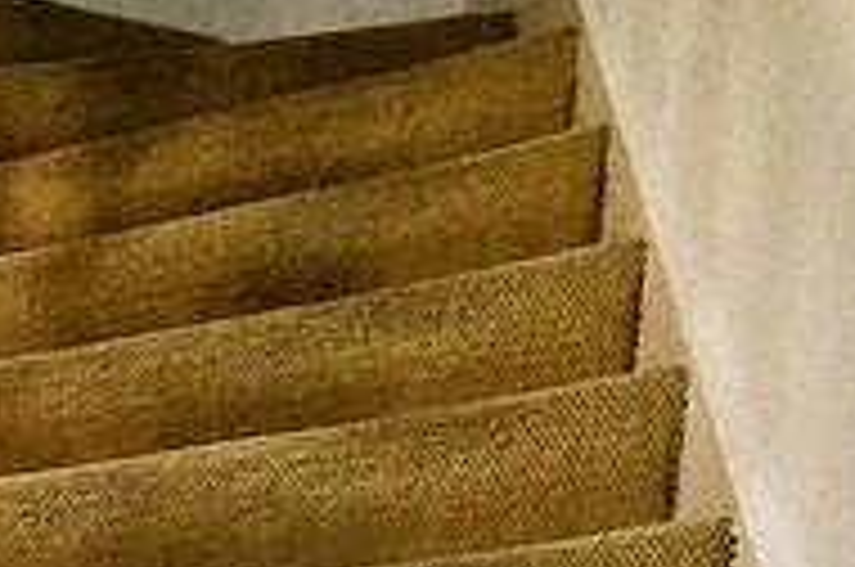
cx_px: -1390
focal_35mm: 73
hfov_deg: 13.6
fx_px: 1731
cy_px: 1174
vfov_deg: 14.8
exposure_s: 1/71.4
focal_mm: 2.2
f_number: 2.2
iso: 200
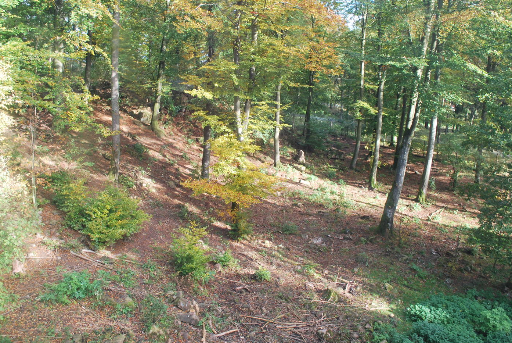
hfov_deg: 60.2
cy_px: 151
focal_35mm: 31
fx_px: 441
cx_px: 240
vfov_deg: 42.4
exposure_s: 1/100
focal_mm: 18
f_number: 5
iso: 200
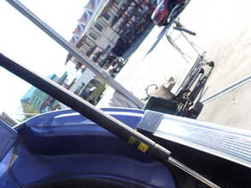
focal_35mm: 51
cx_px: 147
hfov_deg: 37.4
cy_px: 154
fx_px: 370
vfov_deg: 27.9
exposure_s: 1/400
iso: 100
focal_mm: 4.5
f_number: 2.8
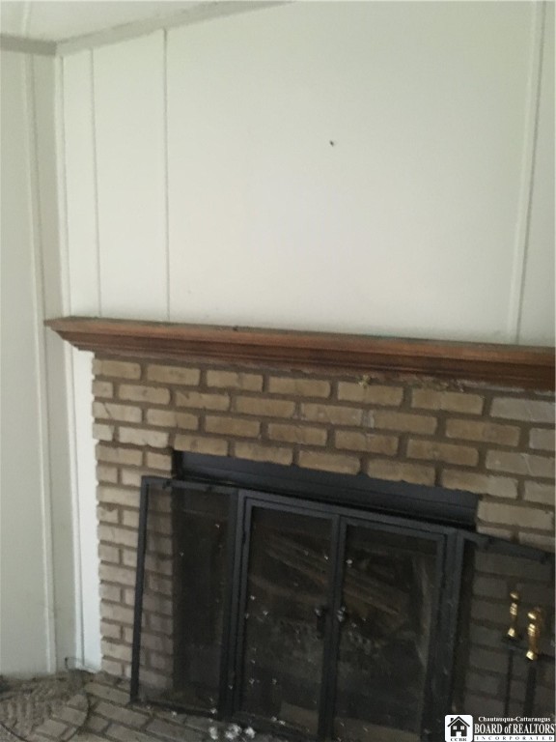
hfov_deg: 48.2
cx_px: 278
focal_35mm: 29
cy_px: 371
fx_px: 621
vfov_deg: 61.7
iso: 500
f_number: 2.2
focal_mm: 4.15
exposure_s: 1/15
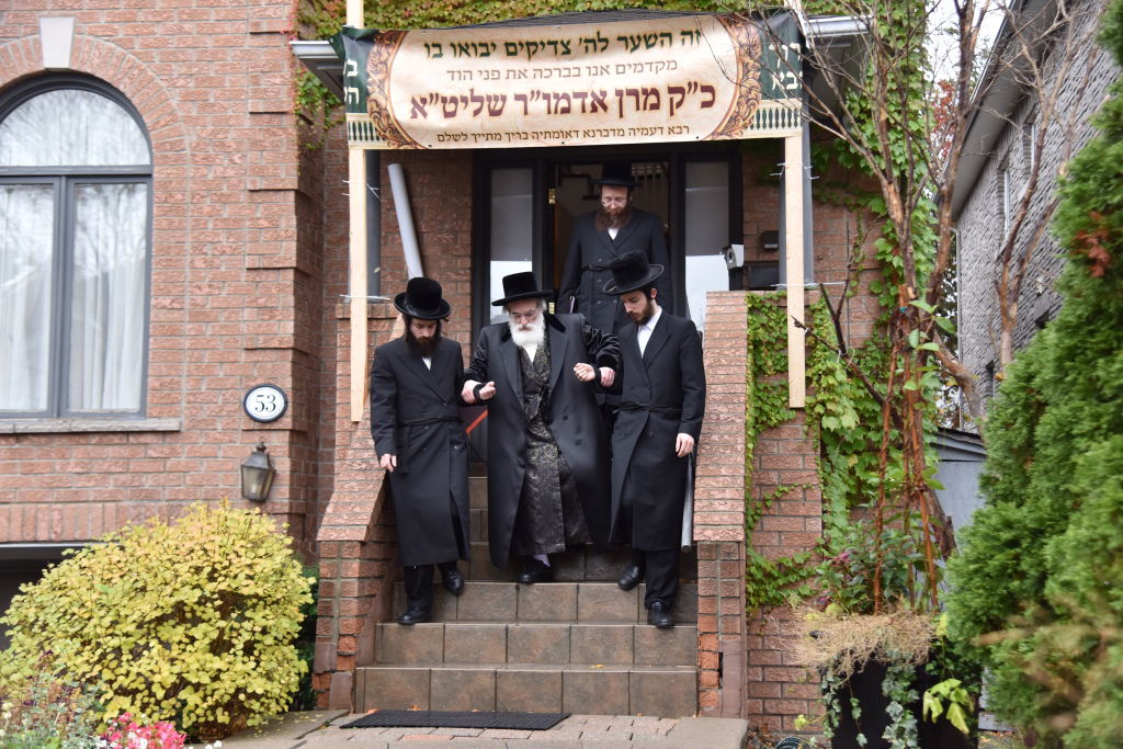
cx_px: 562
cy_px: 374
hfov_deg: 39.6
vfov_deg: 27.0
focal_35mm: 50
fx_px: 1560
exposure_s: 1/250
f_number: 4
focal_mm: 50
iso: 250
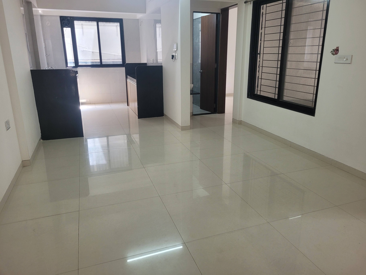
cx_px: 183
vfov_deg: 53.1
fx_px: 275
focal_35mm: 26
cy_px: 138
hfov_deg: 67.3
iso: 200
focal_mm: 5.4
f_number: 1.8
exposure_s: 1/100
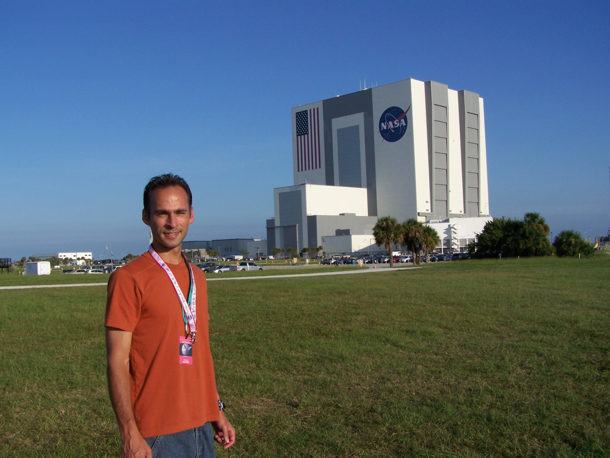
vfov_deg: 37.7
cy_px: 229
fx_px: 670
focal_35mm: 38
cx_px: 305
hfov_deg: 49.0
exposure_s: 1/640
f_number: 4
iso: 64
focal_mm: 6.3
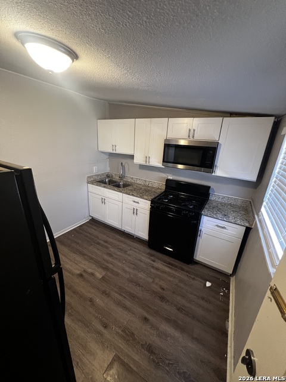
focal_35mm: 13
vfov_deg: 106.2
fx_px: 143
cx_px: 143
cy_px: 191
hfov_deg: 89.9
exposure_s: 1/60
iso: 400
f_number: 1.8
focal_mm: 1.57
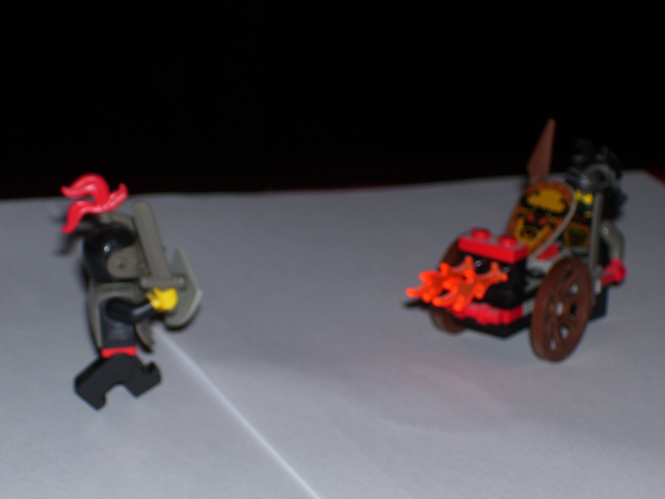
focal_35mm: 111
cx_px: 332
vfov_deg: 13.3
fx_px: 2132
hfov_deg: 17.7
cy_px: 250
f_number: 4.6
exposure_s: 1/90
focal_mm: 18
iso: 80
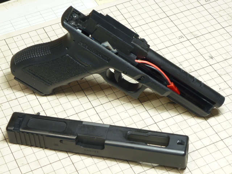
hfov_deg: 22.0
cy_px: 87
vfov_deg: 16.6
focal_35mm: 89
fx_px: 596
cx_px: 116
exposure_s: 1/5
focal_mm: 16
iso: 100
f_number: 4.9
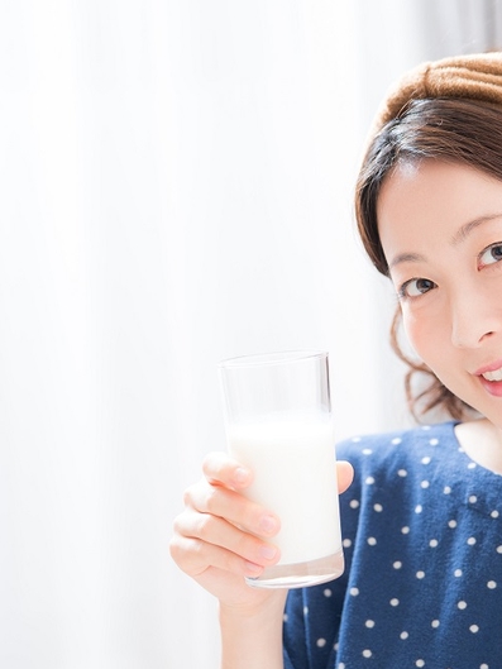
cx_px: 382
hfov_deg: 13.5
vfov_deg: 18.0
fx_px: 2107
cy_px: 334
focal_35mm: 109
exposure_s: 1/125
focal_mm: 75
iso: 400
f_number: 3.5
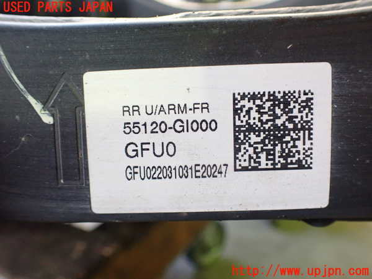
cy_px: 140
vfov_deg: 46.8
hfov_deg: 60.0
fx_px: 322
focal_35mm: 30
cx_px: 186
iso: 800
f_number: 2.3
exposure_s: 1/60
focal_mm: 5.4
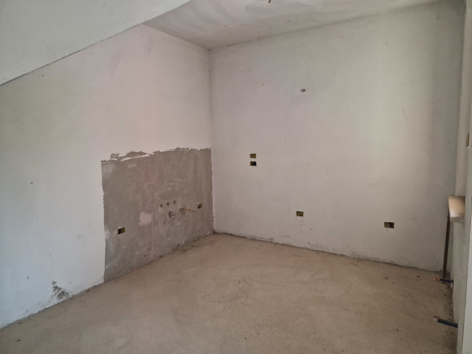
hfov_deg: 73.9
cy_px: 177
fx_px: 314
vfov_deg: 58.9
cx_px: 236
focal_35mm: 23
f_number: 1.8
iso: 640
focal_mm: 6.4
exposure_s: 1/24
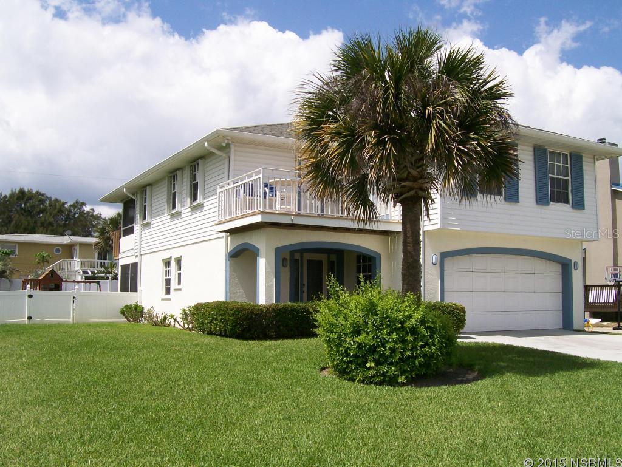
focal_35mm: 36
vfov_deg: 39.7
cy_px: 234
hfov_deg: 51.3
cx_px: 311
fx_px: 647
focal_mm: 6
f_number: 4.8
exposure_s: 1/779
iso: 80
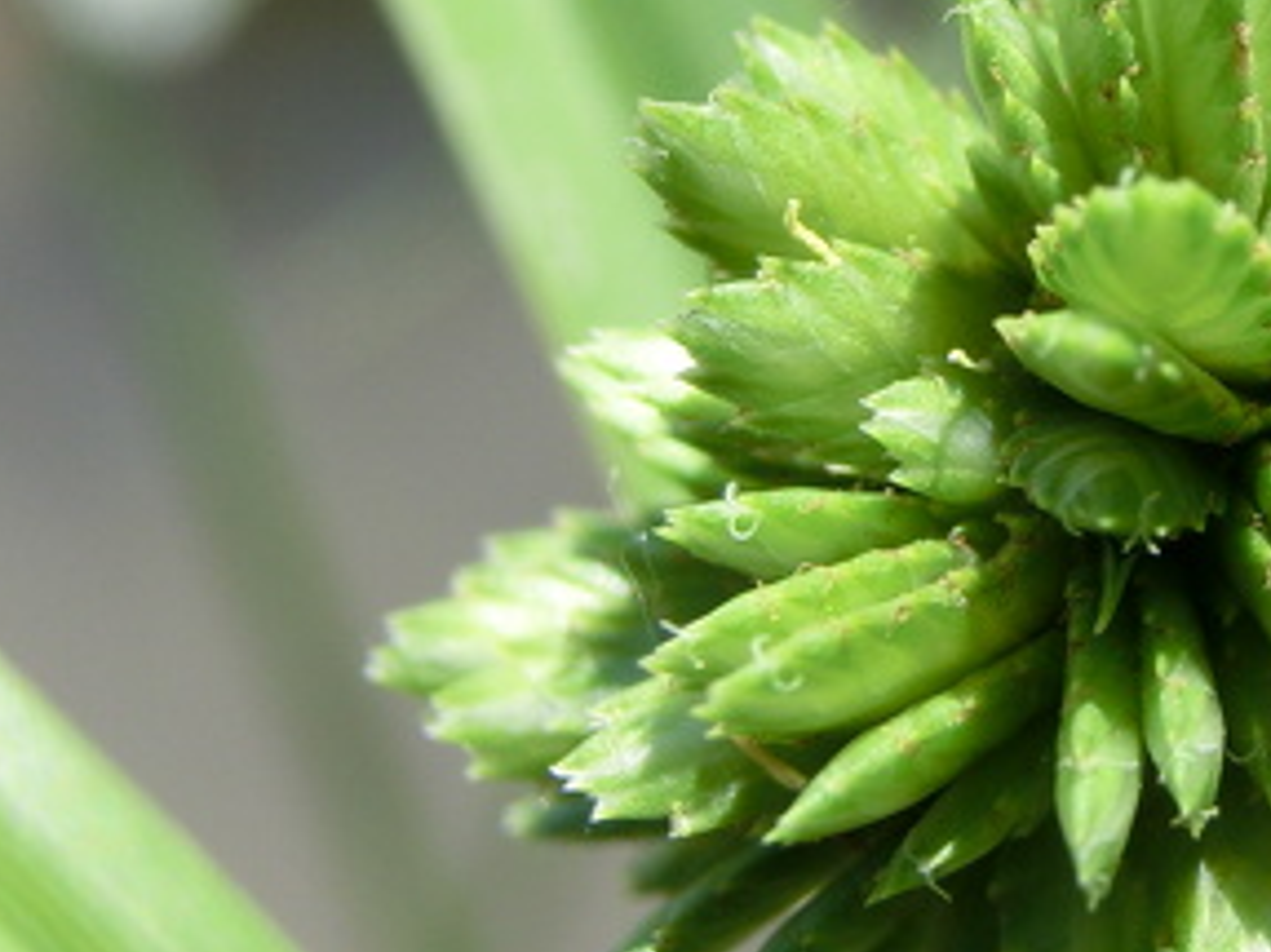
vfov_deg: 12.6
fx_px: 4294
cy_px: 155
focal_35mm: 117
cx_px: 1275
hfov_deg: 16.5
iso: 100
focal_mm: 7.38
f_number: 4
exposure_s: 1/640
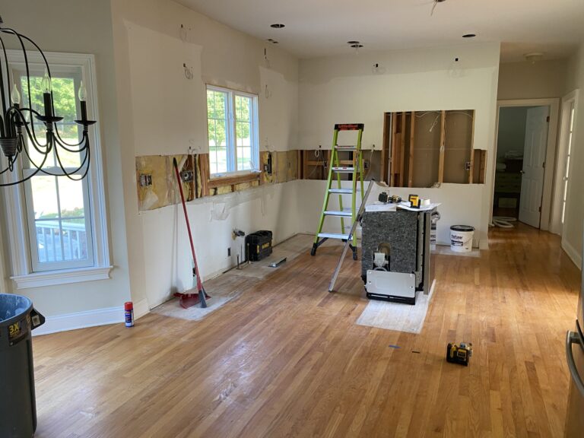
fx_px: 439
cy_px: 219
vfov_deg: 53.1
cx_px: 292
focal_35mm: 26
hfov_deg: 67.3
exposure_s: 1/92
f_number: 1.8
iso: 125
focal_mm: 4.25
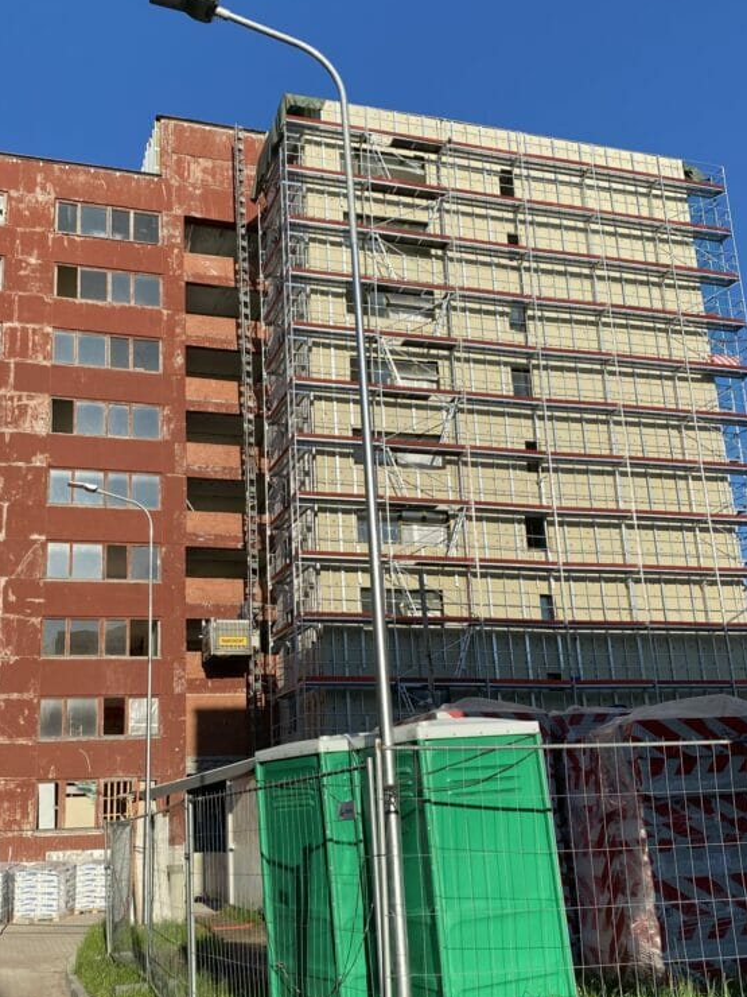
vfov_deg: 51.3
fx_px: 1036
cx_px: 320
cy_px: 542
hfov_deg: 39.6
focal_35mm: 36
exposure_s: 1/2625
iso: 32
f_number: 1.8
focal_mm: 4.25
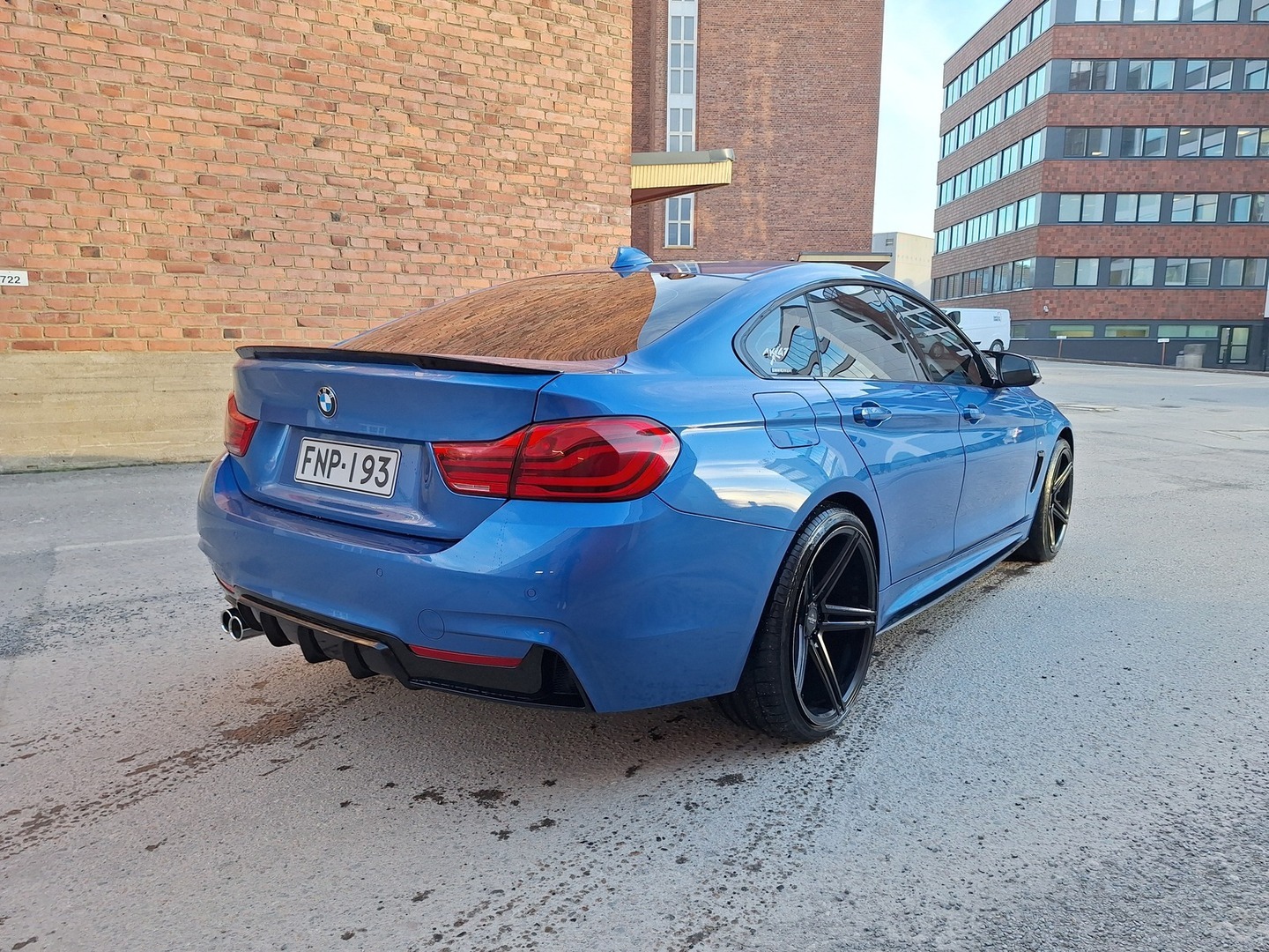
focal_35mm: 23
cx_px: 634
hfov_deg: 73.9
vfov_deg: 58.9
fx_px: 843
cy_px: 476
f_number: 1.8
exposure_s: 1/258
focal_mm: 5.54
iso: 40
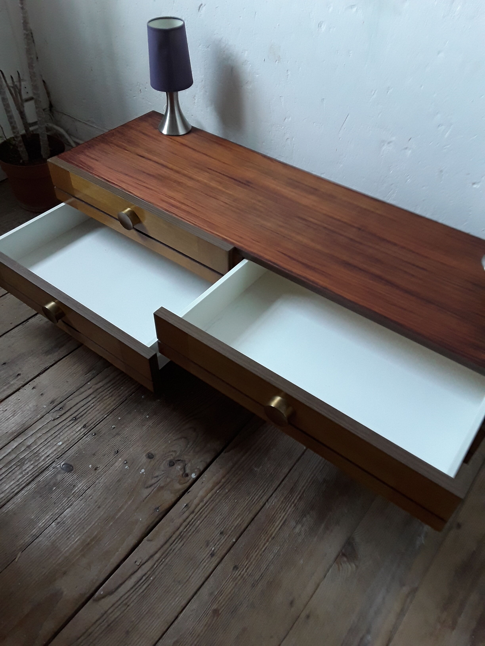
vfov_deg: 65.3
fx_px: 504
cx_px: 242
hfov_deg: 51.4
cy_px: 323
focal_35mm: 27
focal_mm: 2.91
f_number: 1.9
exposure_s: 1/33
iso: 125
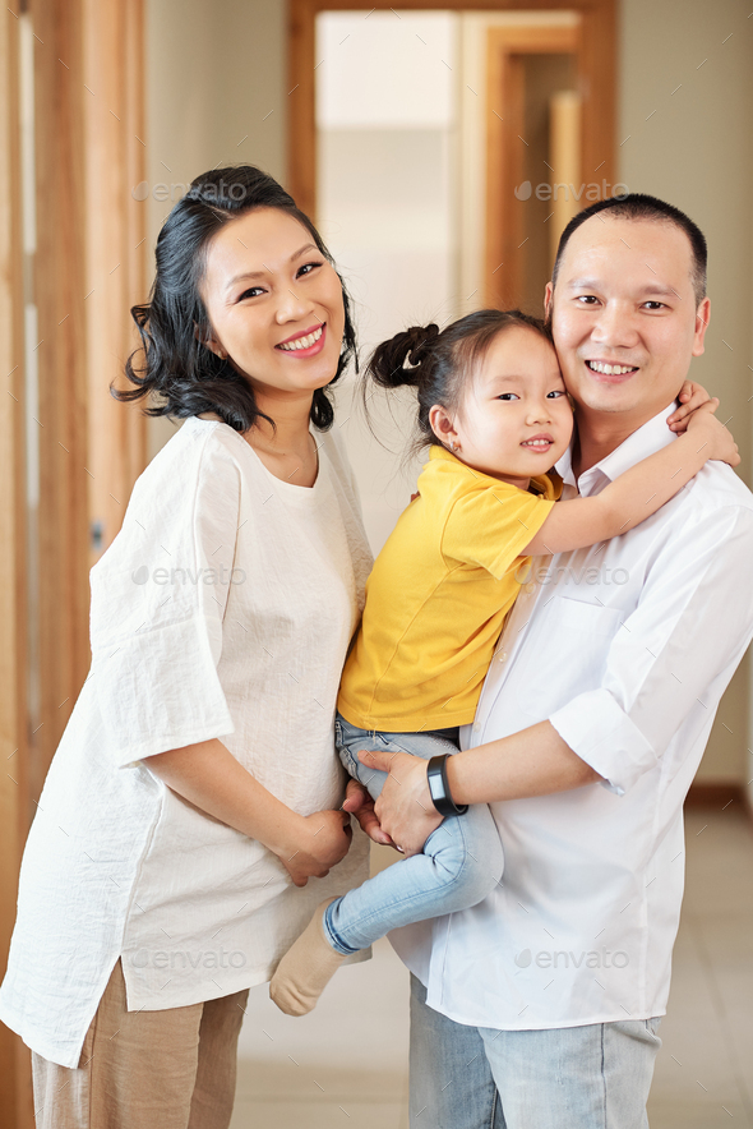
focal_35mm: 85
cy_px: 564
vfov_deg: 23.9
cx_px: 376
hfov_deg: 16.1
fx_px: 2665
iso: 250
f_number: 2.8
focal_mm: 85
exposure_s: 1/160
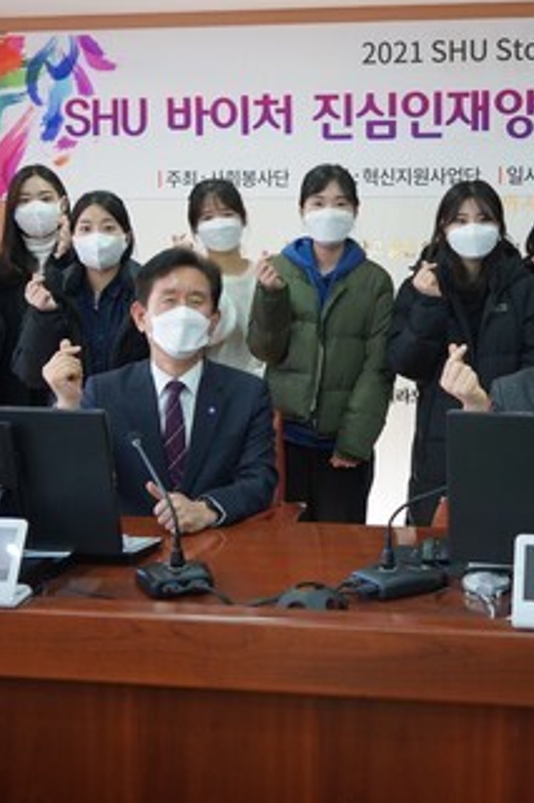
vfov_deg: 43.5
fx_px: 1002
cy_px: 331
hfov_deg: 29.0
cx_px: 449
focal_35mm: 45
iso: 1600
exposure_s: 1/160
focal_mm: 24
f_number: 4
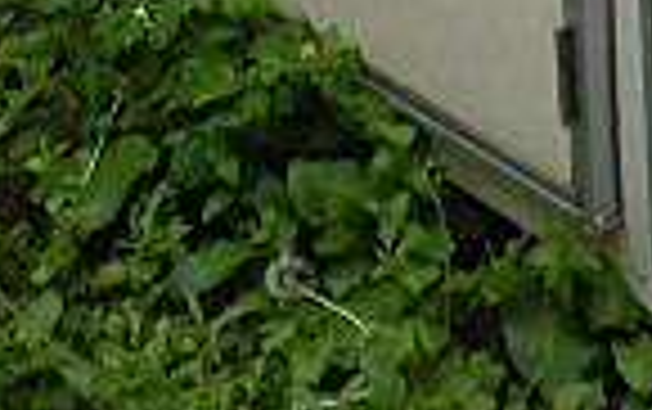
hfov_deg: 18.6
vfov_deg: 10.2
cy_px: -559
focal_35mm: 112
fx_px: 1992
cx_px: 409
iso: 100
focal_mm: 4.3
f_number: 3.1
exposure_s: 1/250
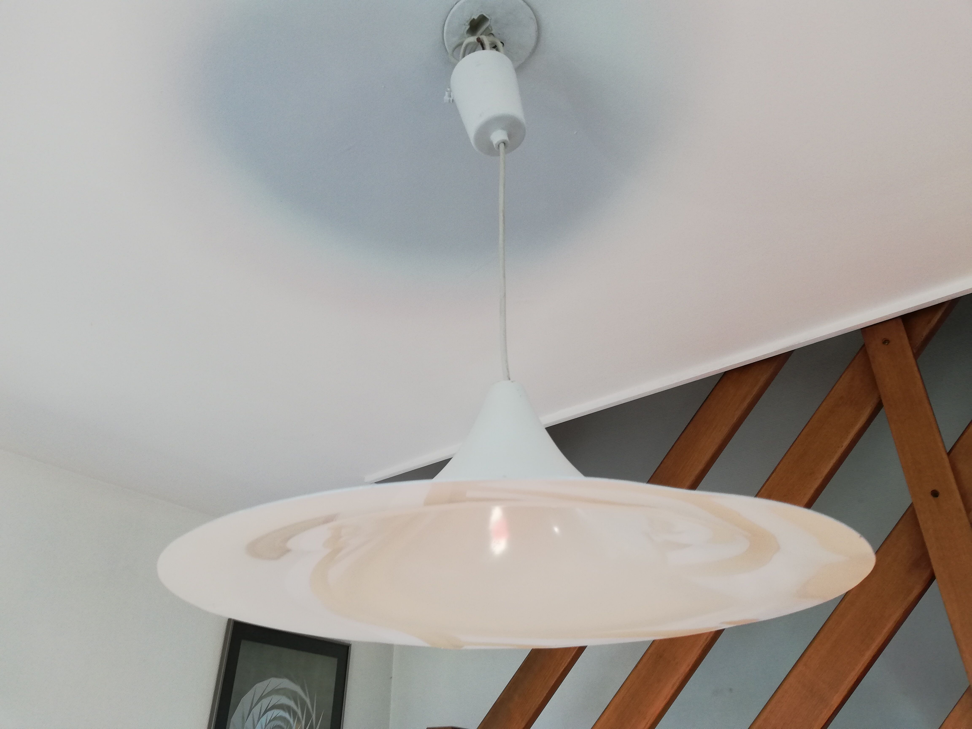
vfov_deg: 53.1
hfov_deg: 67.3
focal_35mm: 26
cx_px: 486
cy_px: 364
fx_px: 730
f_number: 2.2
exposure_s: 1/50
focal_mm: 3.81
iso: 100
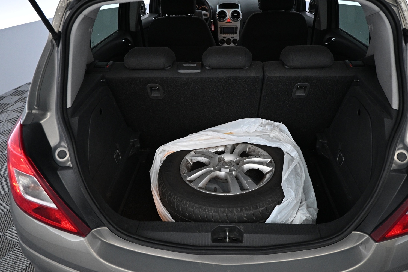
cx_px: 215
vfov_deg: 49.5
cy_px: 126
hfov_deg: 69.3
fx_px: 295
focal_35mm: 26
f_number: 3.5
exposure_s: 1/125
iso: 1800
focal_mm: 16
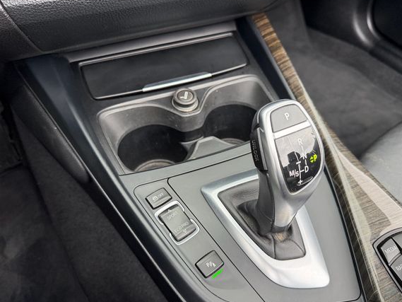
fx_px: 314
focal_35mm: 27
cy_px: 160
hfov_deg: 65.2
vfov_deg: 51.3
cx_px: 215
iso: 200
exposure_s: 1/99
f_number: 1.78
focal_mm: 6.76
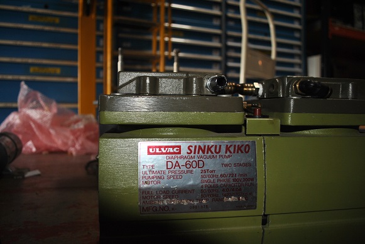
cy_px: 122
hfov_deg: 67.3
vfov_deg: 48.1
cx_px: 182
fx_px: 274
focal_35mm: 27
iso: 160
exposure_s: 1/60
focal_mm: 18
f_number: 3.5
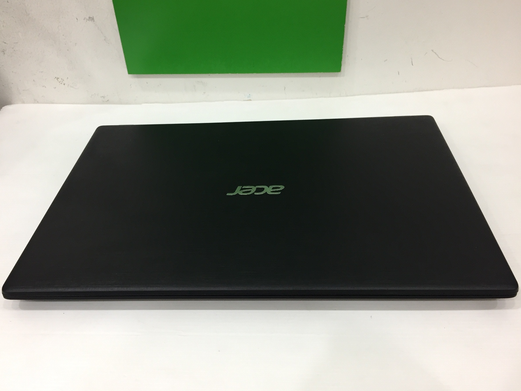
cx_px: 253
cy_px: 192
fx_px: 451
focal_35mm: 30
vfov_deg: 46.8
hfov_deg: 60.0
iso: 100
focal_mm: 4.15
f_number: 2.2
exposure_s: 1/33
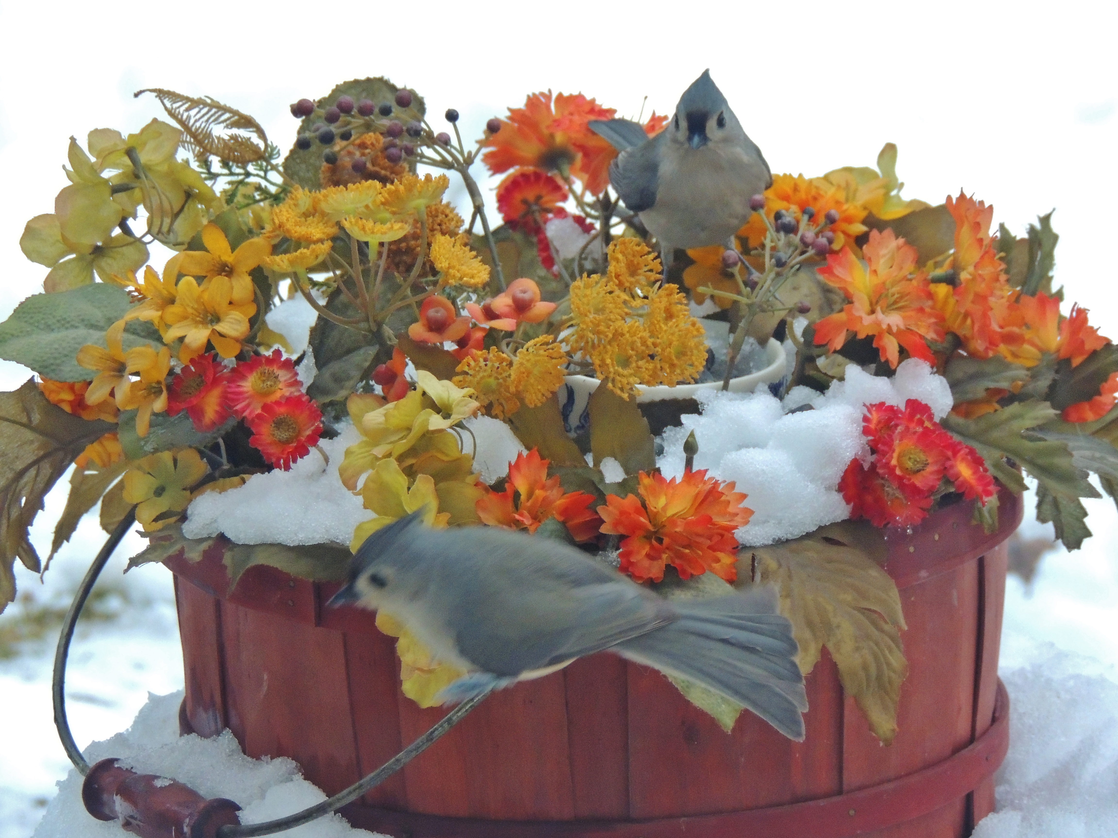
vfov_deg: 7.4
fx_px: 6459
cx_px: 559
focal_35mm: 200
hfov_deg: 9.9
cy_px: 419
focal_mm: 35.6
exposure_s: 1/250
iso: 800
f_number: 4.6
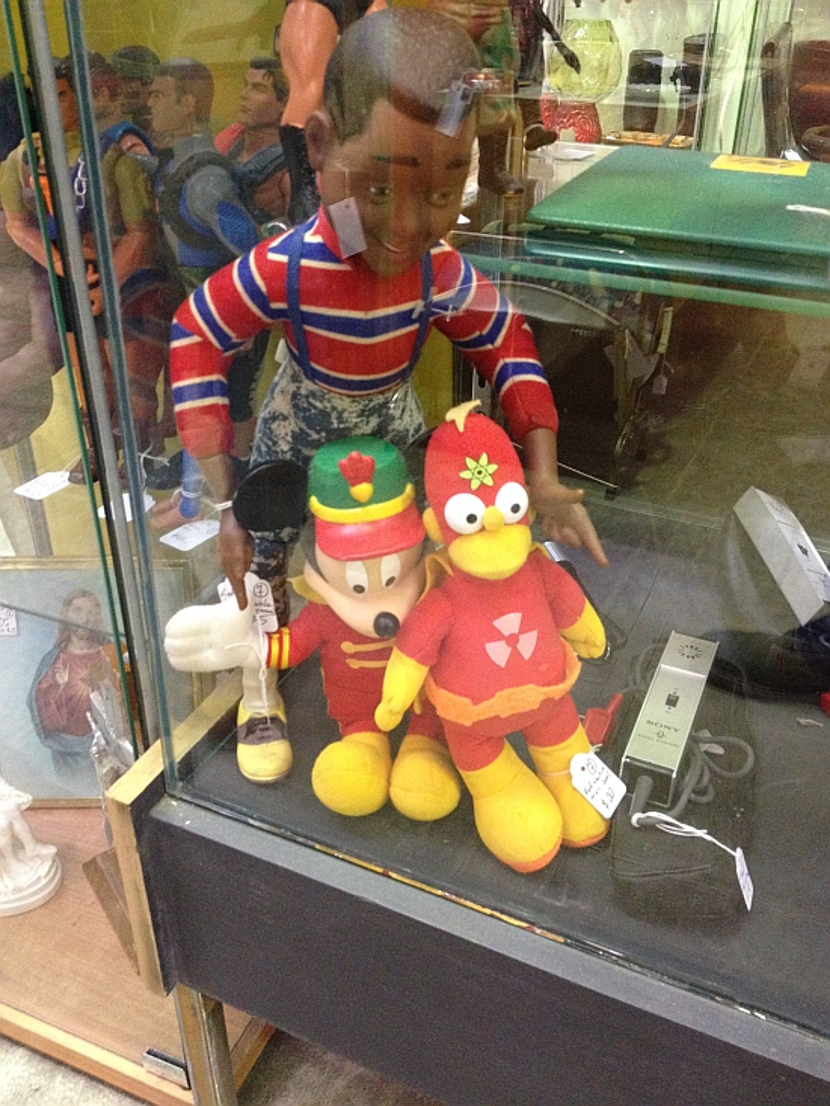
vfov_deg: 52.6
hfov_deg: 40.7
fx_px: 1119
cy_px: 553
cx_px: 415
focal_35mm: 35
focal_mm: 4.28
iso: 400
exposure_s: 1/15
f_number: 2.4
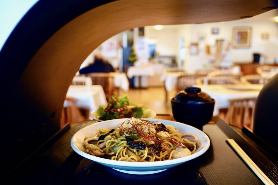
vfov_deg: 46.3
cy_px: 92
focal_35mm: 28
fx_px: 217
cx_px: 139
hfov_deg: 65.4
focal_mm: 18.7
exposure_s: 1/30
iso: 250
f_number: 2.8
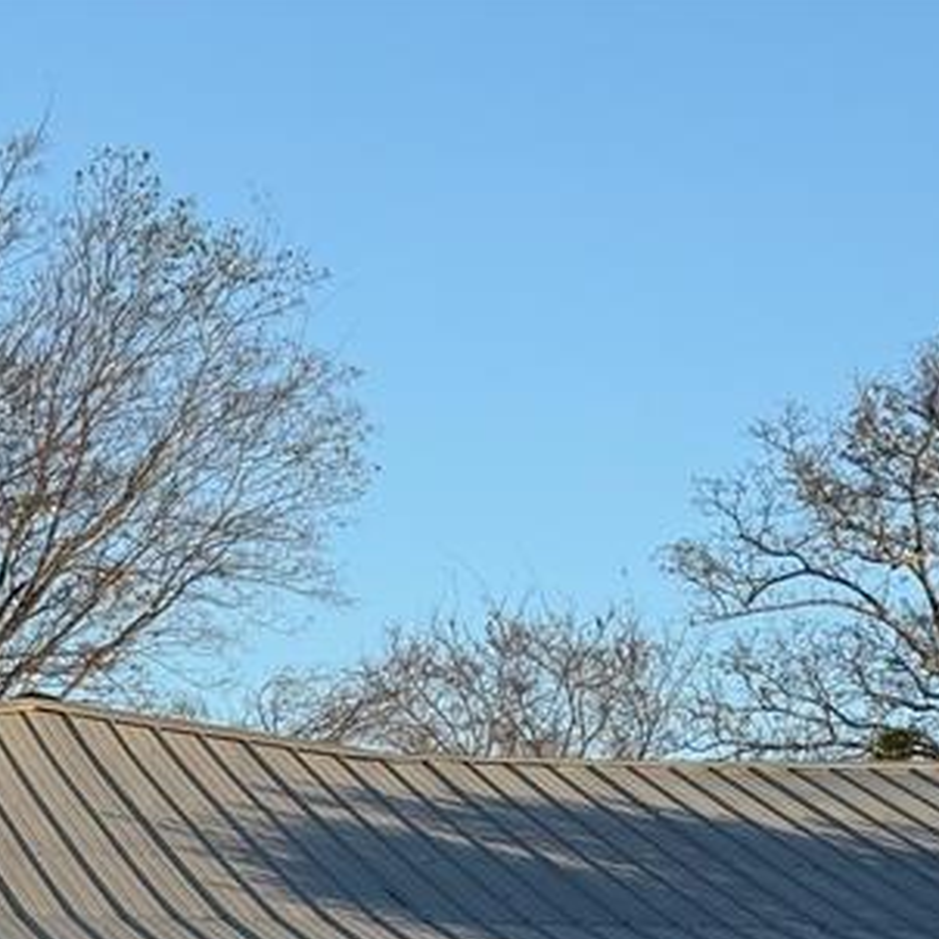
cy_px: 1188
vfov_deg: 11.8
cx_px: 236
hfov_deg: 12.1
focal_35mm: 144
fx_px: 4419
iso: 64
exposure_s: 1/1980
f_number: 1.78
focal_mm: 6.76
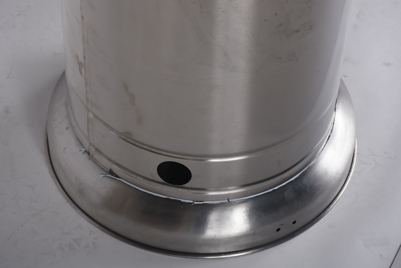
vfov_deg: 13.1
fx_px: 1170
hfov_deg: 19.4
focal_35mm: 105
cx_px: 200
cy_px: 134
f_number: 10
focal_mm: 70
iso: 320
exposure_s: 1/200
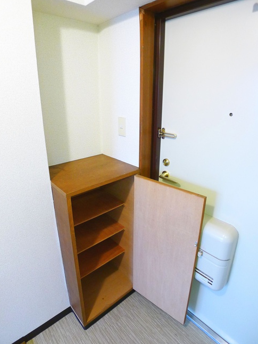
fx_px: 258
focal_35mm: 26
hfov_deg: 53.1
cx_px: 133
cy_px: 164
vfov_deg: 67.2
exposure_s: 1/13
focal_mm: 5.1
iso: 400
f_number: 2
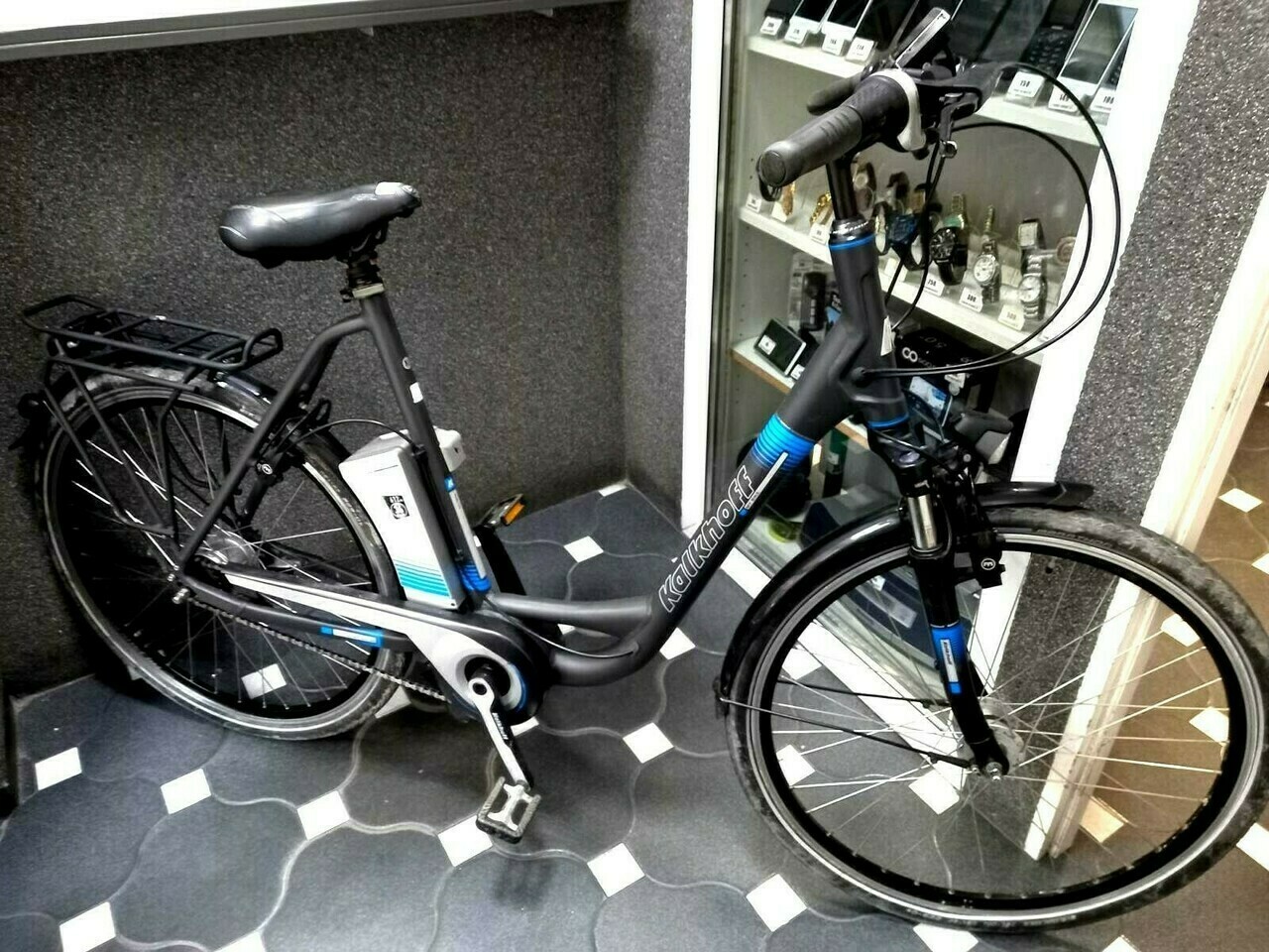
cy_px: 476
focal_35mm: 25
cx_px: 634
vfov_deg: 54.9
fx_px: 916
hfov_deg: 69.4
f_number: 2
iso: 400
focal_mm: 4.6
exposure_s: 1/20
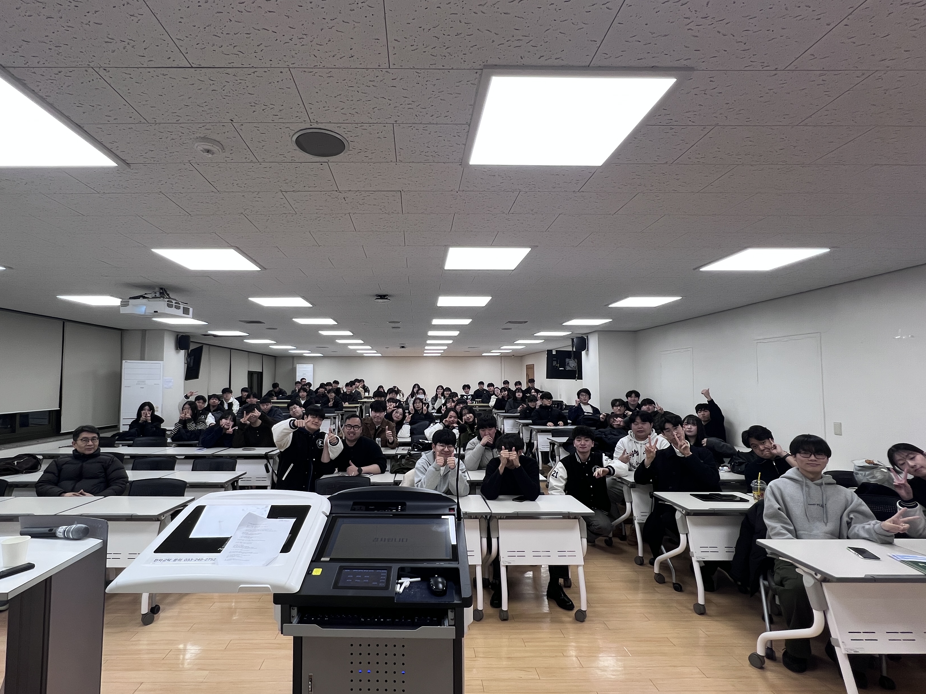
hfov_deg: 94.2
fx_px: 428
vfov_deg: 78.1
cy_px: 359
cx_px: 419
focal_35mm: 16
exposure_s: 1/120
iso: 64
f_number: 1.8
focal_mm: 1.57
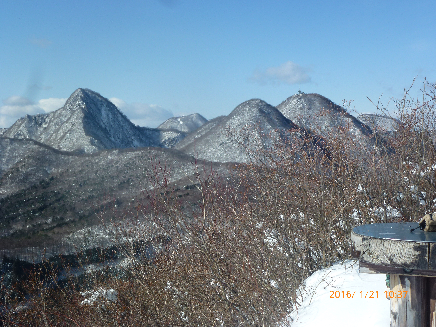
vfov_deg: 28.6
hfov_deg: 37.5
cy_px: 164
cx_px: 218
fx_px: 642
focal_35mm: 51
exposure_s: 1/1000
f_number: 4.1
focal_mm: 8.7
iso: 100
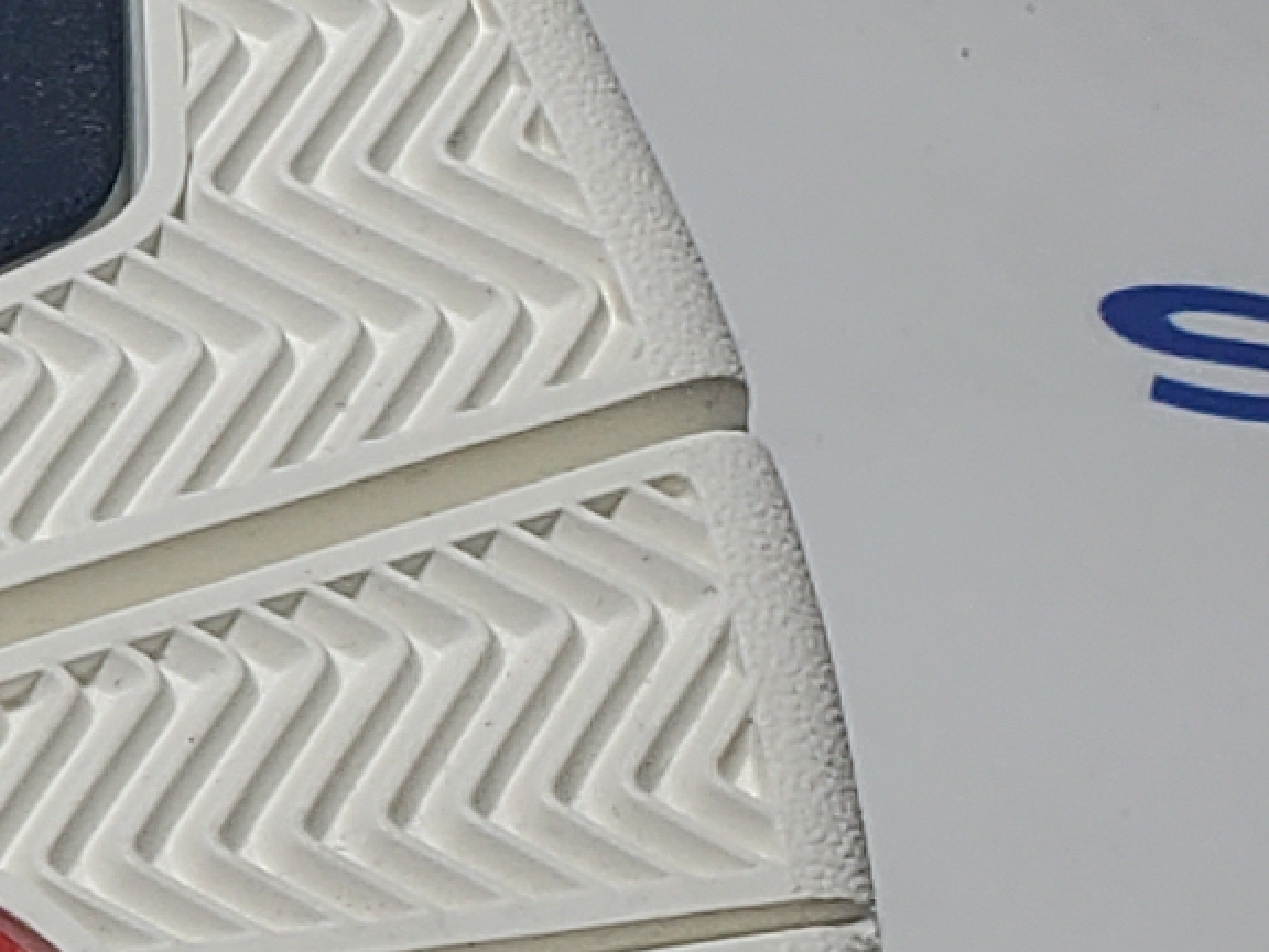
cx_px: -1595
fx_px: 6672
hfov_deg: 9.8
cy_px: 613
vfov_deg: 8.2
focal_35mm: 182
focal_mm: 4.3
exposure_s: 1/290
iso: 50
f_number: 2.4
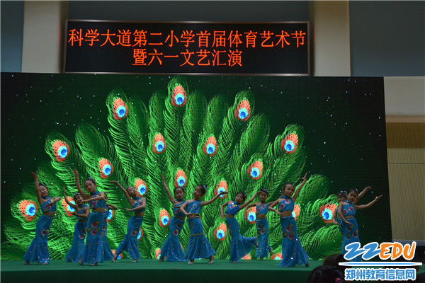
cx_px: 212
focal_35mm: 48
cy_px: 142
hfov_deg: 41.1
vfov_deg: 28.1
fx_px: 567
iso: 1250
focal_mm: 32
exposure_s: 1/125
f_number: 5.6
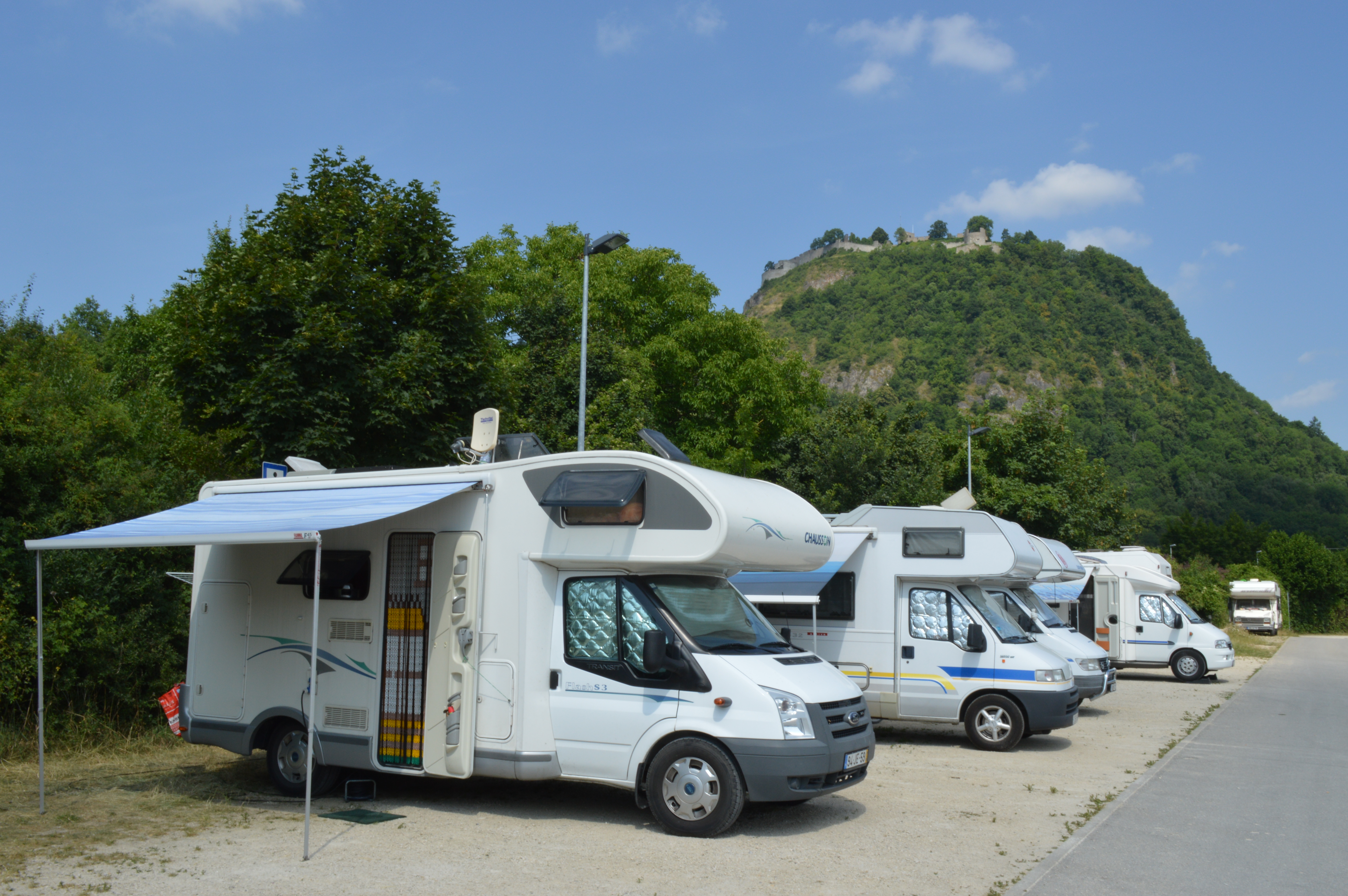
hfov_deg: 57.3
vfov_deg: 39.9
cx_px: 674
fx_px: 1235
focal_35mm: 33
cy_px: 448
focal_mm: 22
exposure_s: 1/60
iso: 200
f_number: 25
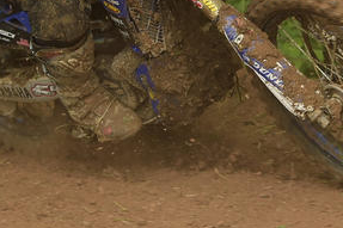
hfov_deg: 5.8
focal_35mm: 358
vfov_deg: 3.8
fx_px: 3409
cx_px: 162
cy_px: -2
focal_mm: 105
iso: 640
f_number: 2.8
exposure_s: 1/1000
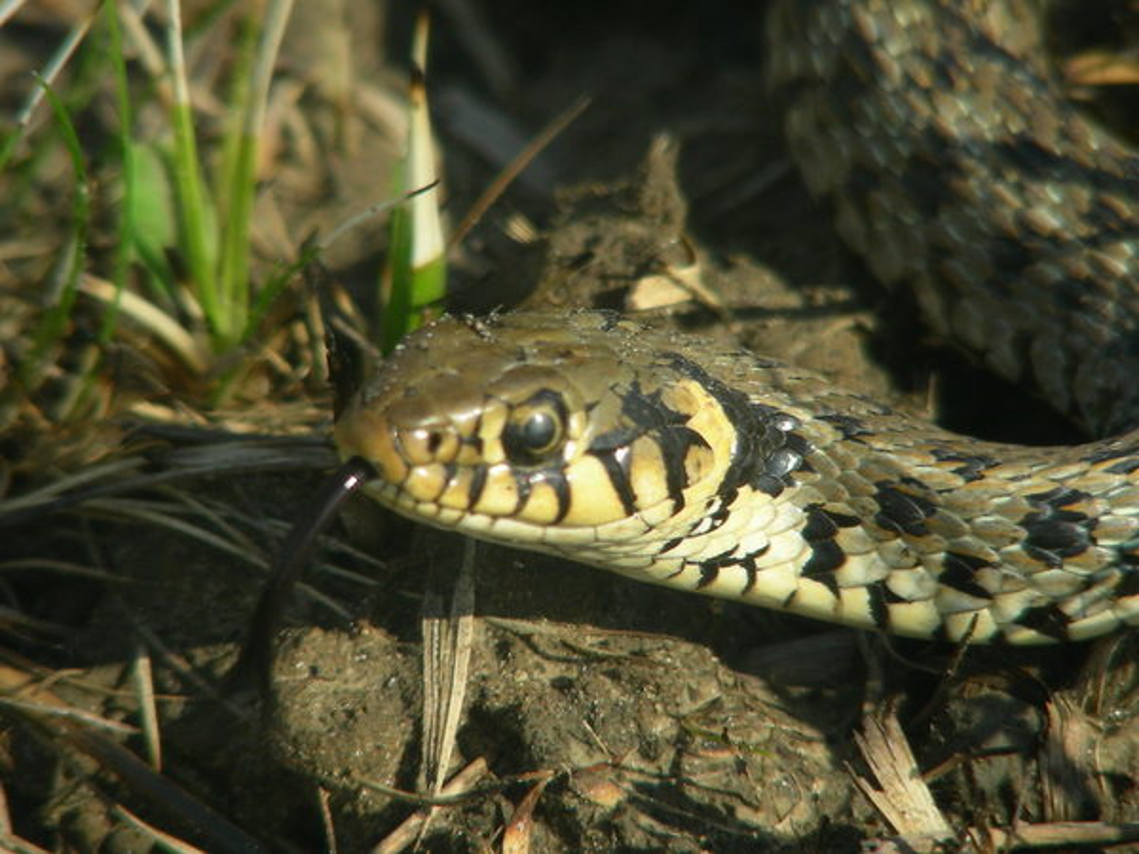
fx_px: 12503
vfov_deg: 3.9
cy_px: 427
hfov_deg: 5.2
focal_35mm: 380
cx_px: 570
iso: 50
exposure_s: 1/506
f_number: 4
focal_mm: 63.3
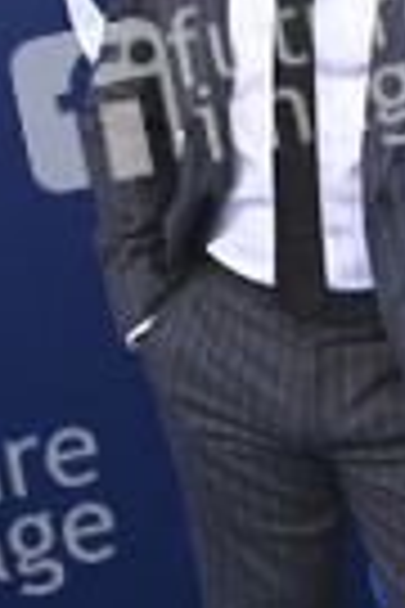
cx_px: 374
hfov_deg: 11.0
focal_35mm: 124
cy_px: 311
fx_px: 2092
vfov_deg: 16.5
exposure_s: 1/200
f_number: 5.6
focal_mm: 42
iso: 500
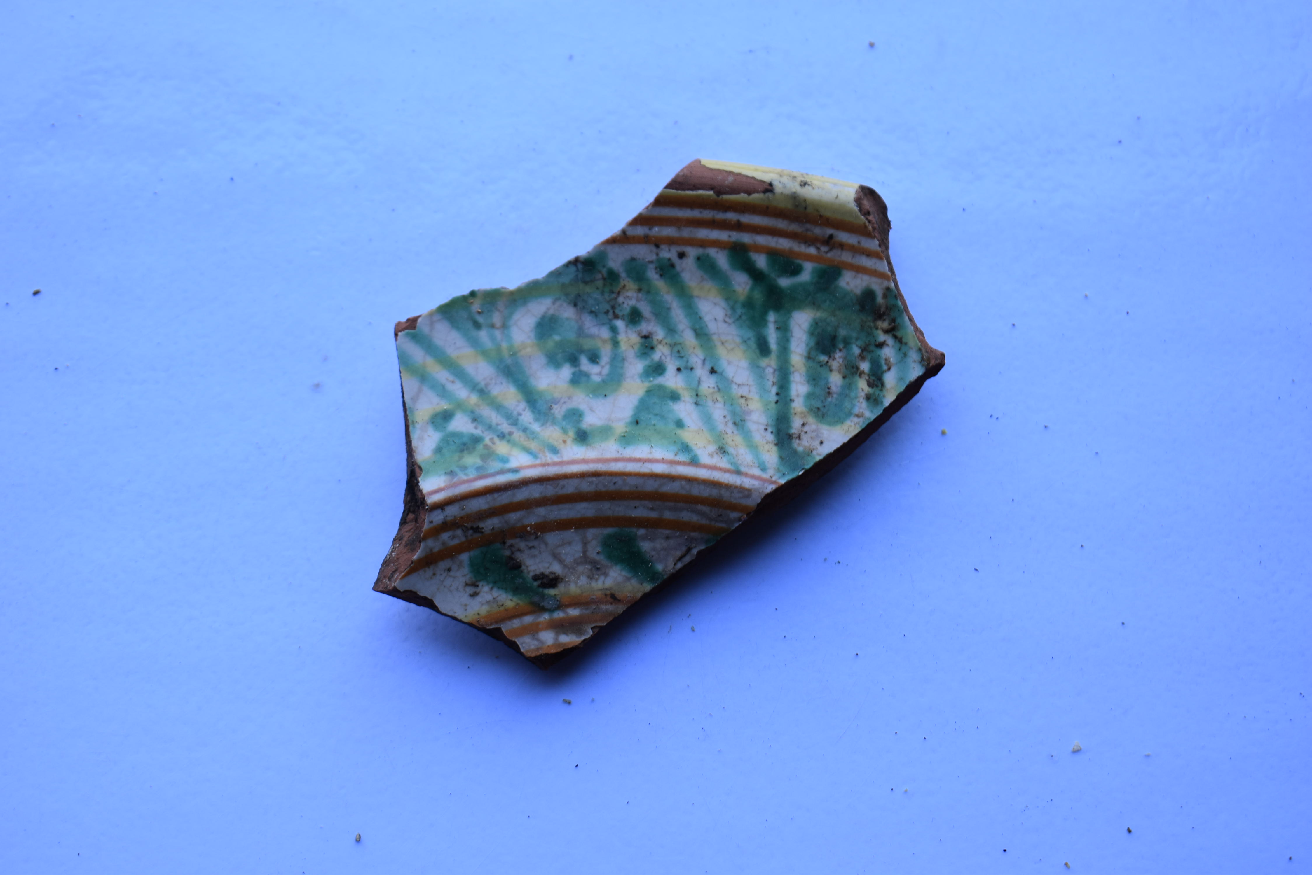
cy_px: 438
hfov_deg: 35.0
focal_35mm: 57
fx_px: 2078
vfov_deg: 23.8
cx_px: 656
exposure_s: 1/125
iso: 250
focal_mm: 38
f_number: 5.6
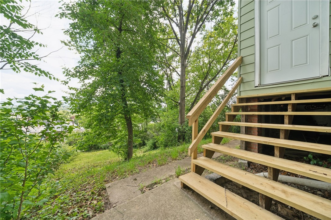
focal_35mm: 12
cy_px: 110
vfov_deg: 89.9
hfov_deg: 112.6
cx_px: 166
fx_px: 110
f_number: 11
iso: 50
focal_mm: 12
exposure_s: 1/4
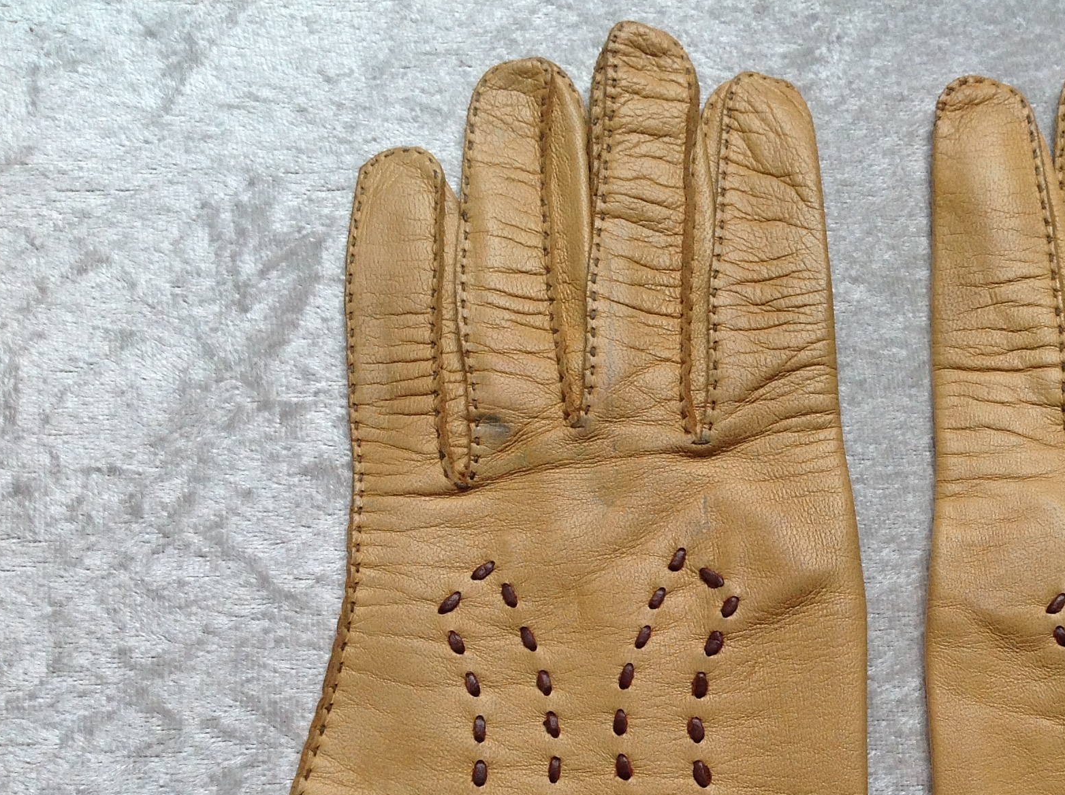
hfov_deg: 32.3
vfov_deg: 24.7
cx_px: 863
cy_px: 658
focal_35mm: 58
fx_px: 1782
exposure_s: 1/120
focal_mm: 4.28
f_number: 2.4
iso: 100
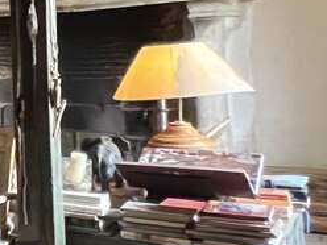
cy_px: 71
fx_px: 595
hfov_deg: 15.6
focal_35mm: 63
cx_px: -443
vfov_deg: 23.1
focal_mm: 1.57
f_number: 1.8
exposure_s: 1/60
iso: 800
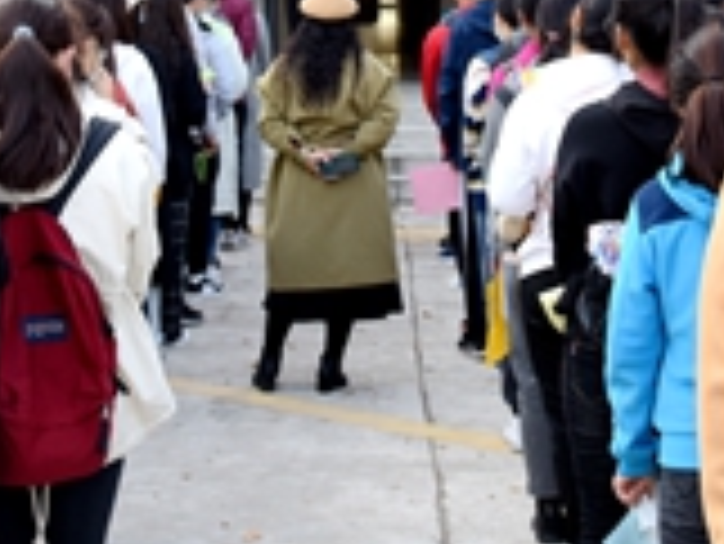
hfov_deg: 22.7
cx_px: 378
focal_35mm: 86
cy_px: -45
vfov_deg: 16.7
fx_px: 1800
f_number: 6.3
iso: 500
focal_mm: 24
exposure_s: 1/160
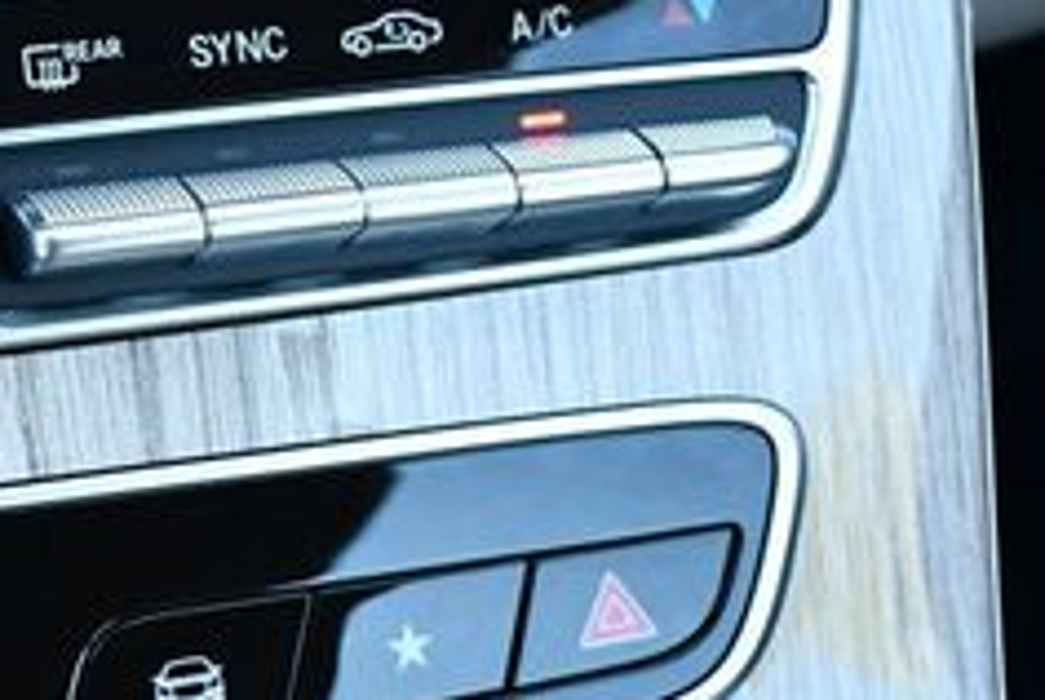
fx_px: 4098
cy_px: 372
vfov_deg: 9.8
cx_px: -301
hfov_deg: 14.0
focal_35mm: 141
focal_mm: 26
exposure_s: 1/160
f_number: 4
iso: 800
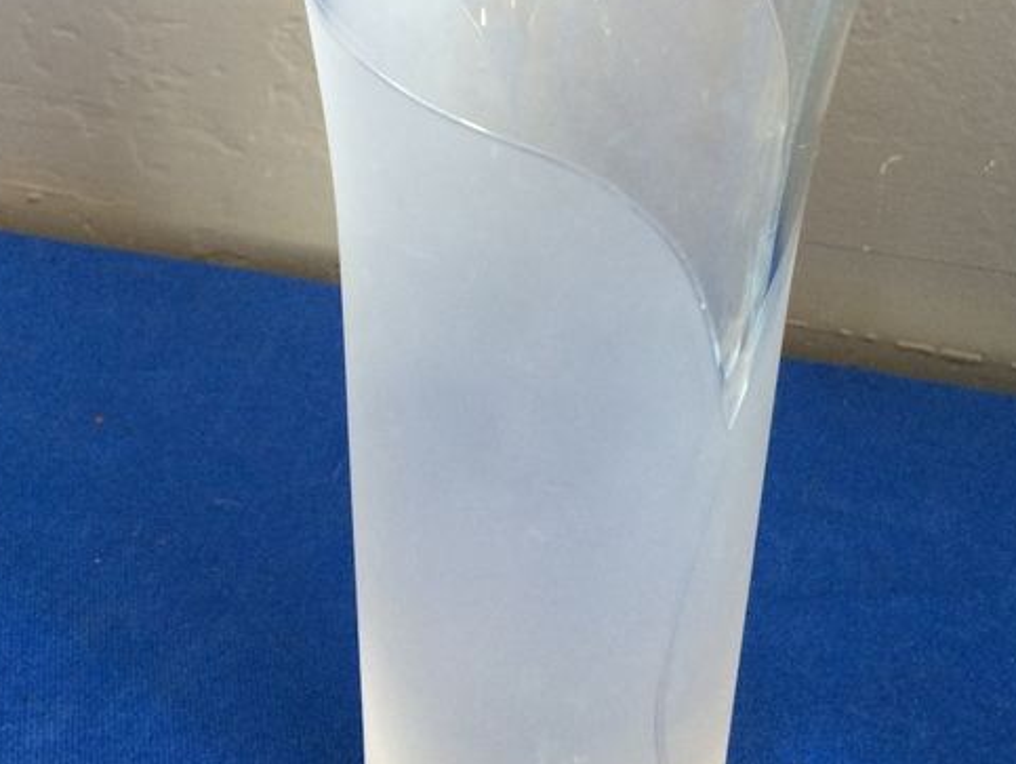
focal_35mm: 54
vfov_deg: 26.5
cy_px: 146
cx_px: 545
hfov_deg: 35.5
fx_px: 1586
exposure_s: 1/30
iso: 100
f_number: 2.2
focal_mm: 4.15
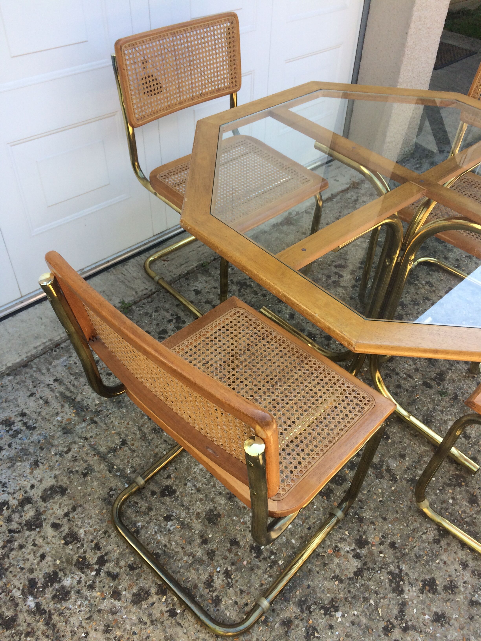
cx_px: 240
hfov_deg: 48.2
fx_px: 537
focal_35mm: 29
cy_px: 320
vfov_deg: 61.7
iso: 32
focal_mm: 4.15
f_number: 2.2
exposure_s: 1/354
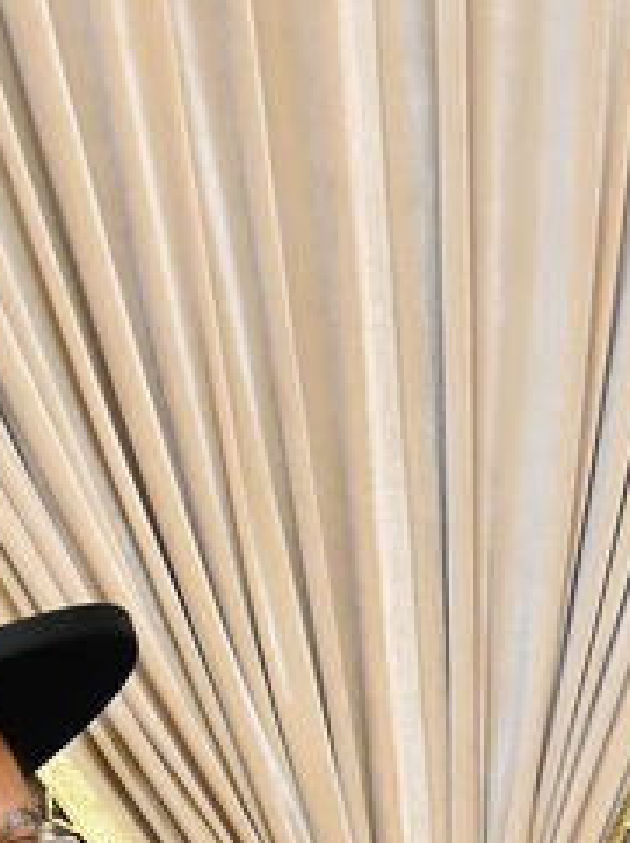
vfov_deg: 12.6
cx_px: 825
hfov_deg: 9.3
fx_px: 3792
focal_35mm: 156
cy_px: 671
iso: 1000
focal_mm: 28
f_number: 5.6
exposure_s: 1/160
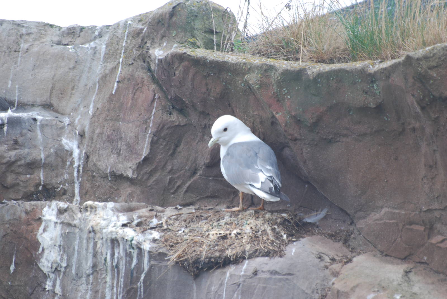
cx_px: 224
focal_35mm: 450
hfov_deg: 4.6
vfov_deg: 3.1
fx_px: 5594
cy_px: 150
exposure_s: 1/125
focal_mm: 300
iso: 220
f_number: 5.6
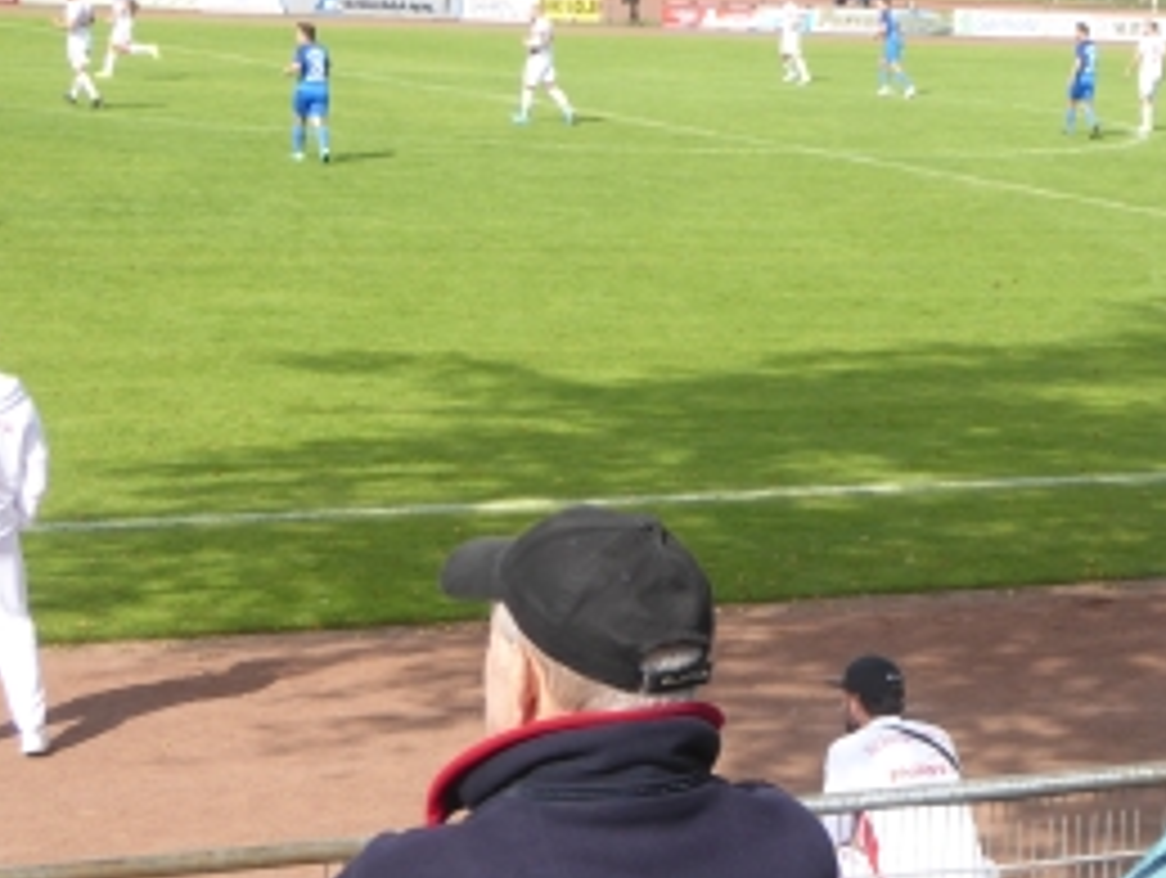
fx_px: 3575
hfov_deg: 18.5
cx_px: 792
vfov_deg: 14.0
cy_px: 644
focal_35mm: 106
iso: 80
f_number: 4.3
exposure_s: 1/250
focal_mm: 10.9
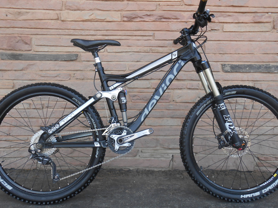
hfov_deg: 60.0
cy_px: 104
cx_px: 139
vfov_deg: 46.8
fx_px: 241
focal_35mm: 30
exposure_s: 1/100
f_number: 3.8
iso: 80
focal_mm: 5.3
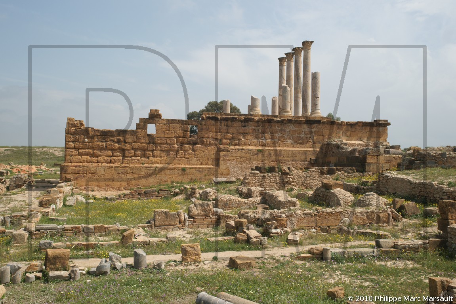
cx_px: 228
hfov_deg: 54.4
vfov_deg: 37.9
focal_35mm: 35
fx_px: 443
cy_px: 152
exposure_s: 1/320
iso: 100
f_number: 9
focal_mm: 35
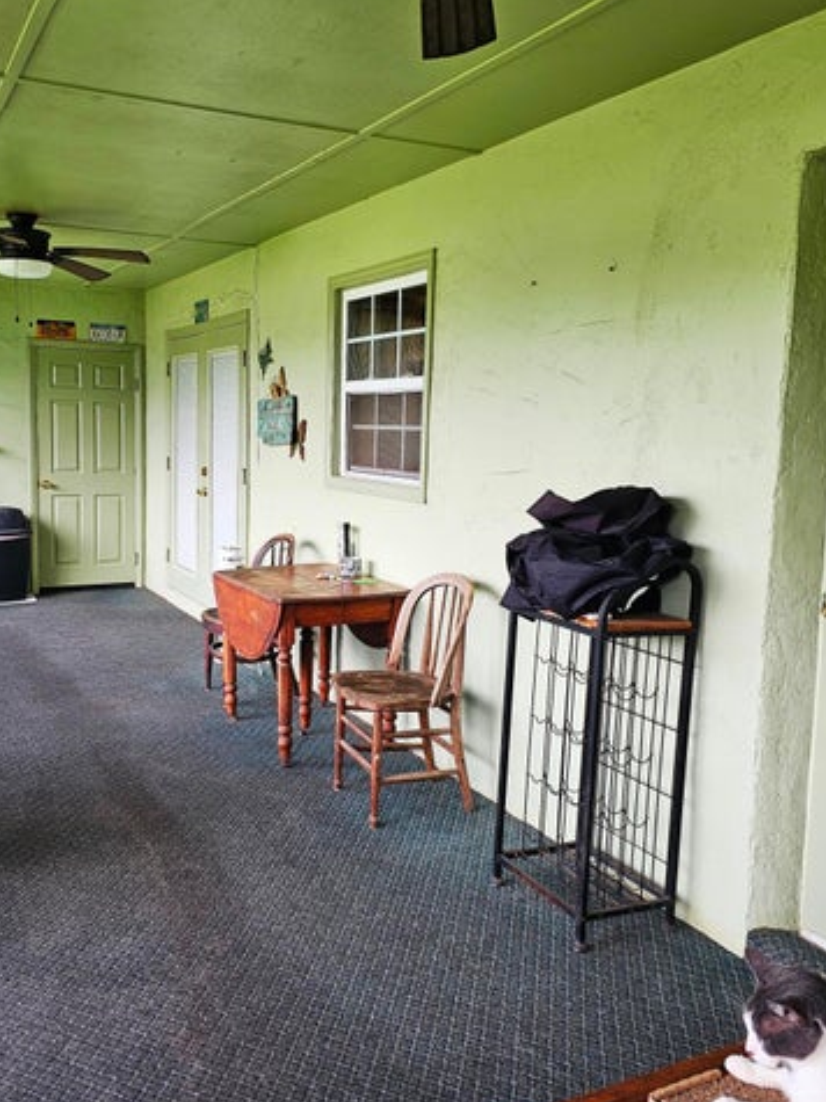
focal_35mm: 31
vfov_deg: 58.4
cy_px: 534
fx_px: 987
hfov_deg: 45.1
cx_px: 316
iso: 64
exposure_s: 1/120
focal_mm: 6.3
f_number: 1.7
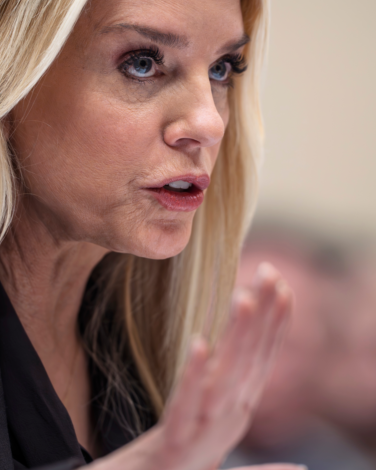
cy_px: 217
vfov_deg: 4.0
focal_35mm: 481
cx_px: 172
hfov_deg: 3.2
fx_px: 6690
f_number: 2.8
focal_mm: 300
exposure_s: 1/500
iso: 1600
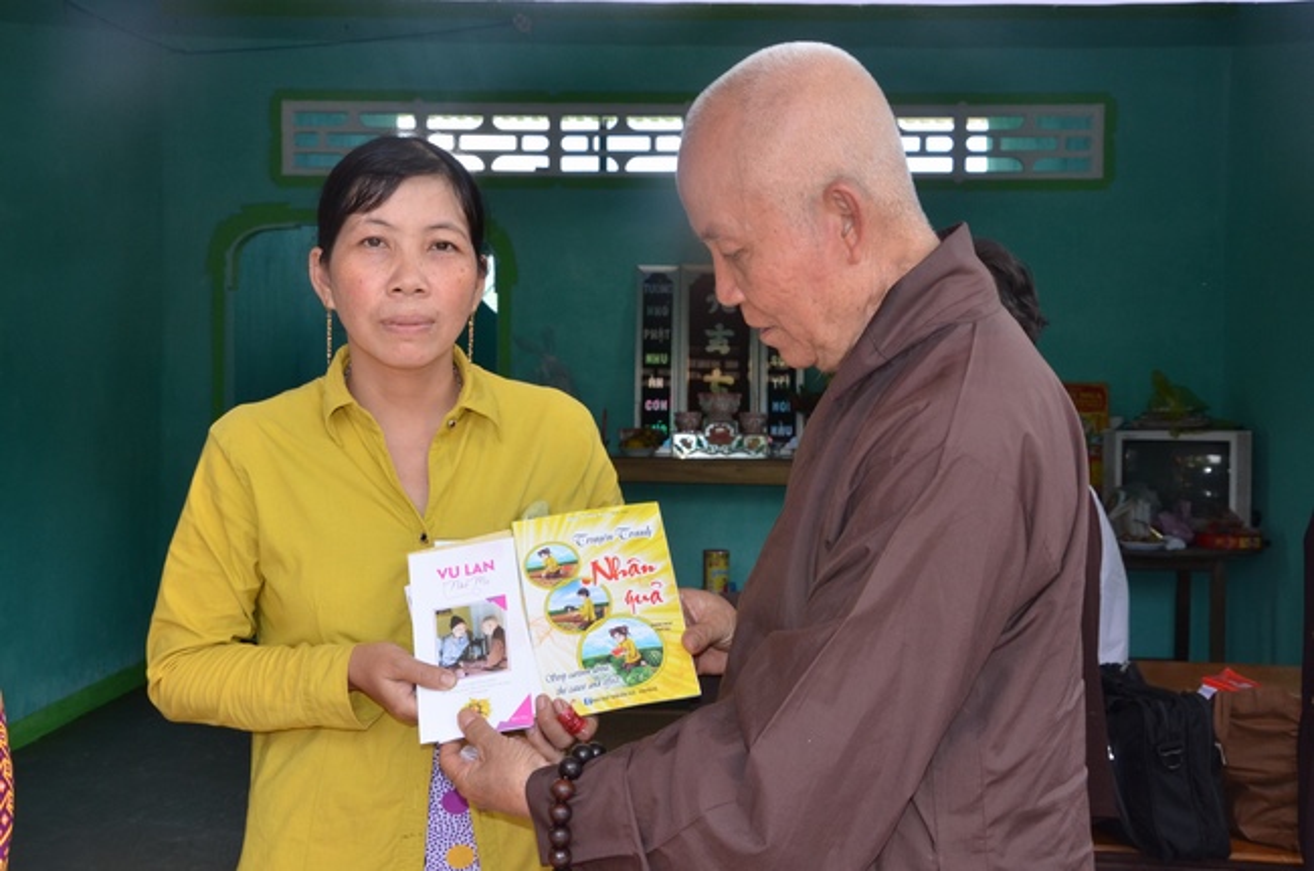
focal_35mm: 45
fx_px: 1640
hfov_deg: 43.7
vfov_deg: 29.8
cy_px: 436
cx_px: 657
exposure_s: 1/250
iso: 1000
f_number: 11
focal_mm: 30
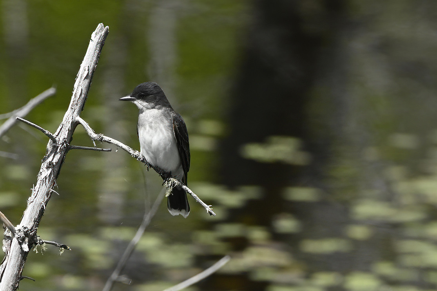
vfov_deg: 2.6
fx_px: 6529
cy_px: 148
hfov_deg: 3.8
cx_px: 219
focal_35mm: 538
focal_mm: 500
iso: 800
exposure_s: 1/1600
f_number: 9
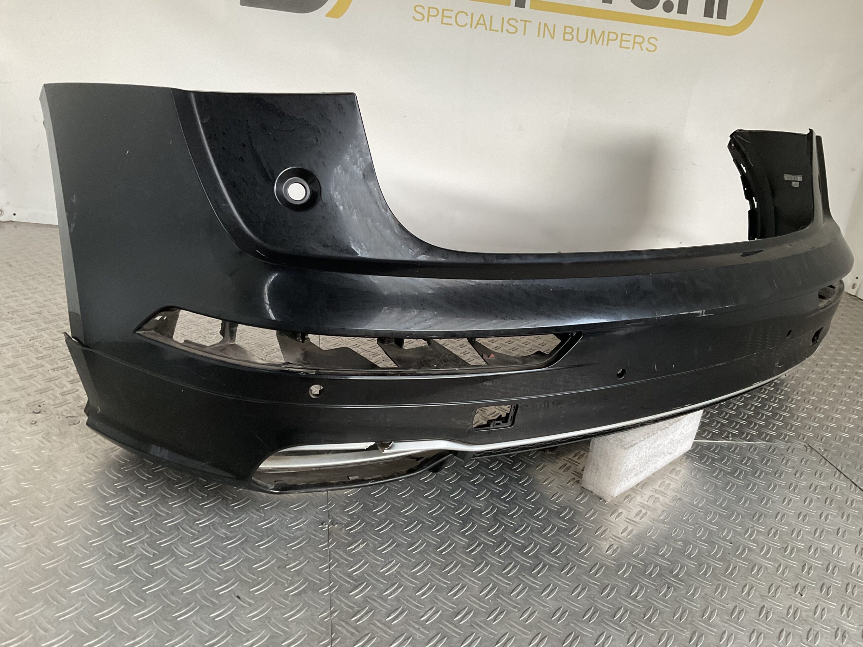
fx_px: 723
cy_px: 324
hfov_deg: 61.7
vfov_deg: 48.2
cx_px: 432
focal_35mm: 29
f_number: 1.8
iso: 125
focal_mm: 3
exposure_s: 1/50
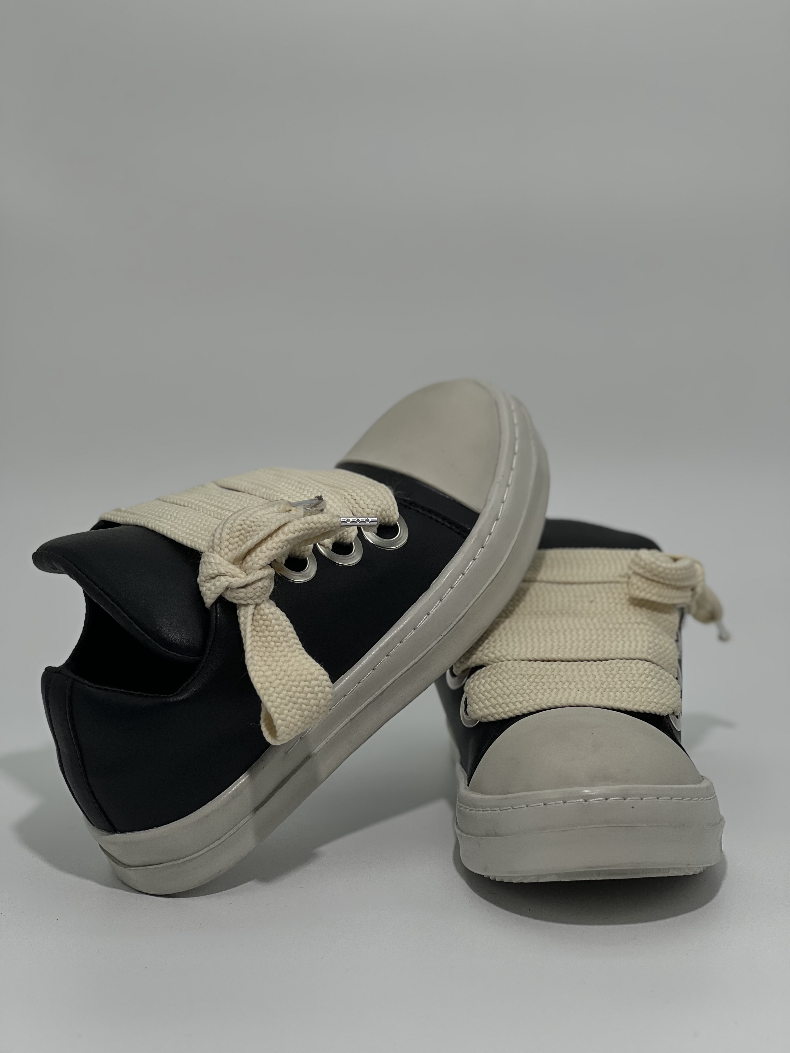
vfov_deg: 25.3
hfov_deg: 19.1
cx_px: 395
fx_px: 2343
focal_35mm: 77
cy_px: 526
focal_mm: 9
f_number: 2.8
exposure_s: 1/547
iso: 32
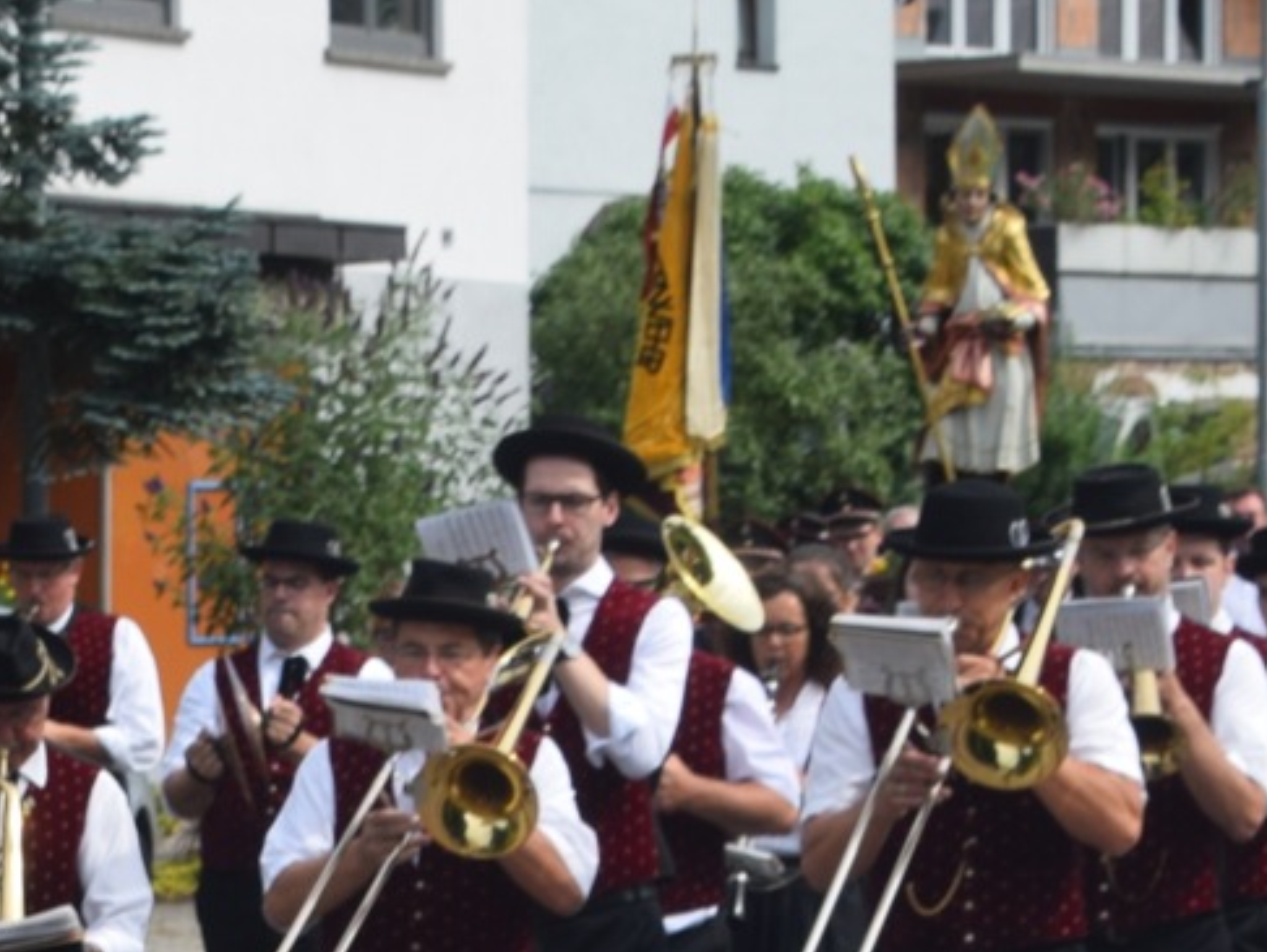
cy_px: 985
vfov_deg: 6.0
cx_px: -203
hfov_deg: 7.9
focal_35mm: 249
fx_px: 9118
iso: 200
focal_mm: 42
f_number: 9
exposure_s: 1/320
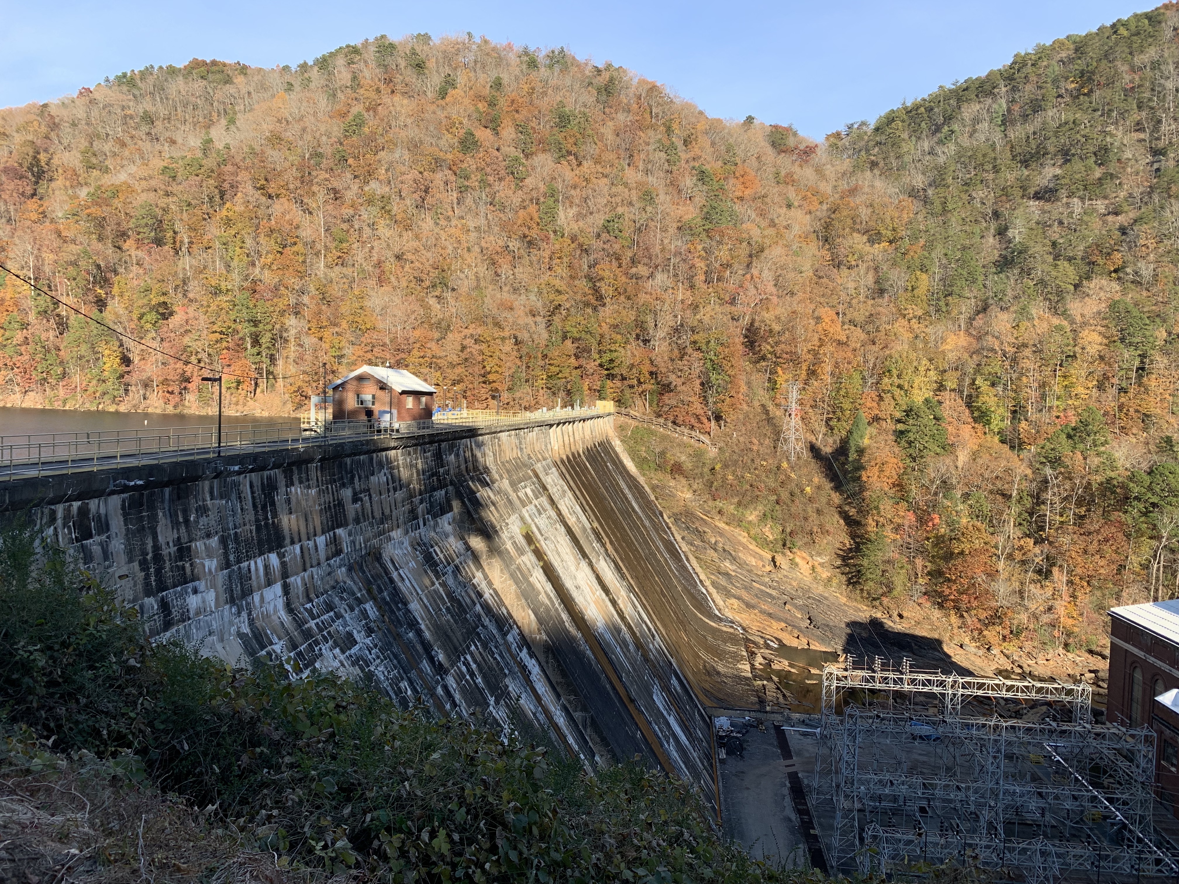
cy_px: 442
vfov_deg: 53.1
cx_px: 590
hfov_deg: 67.3
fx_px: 886
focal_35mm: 26
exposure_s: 1/1054
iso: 25
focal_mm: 4.25
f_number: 1.8
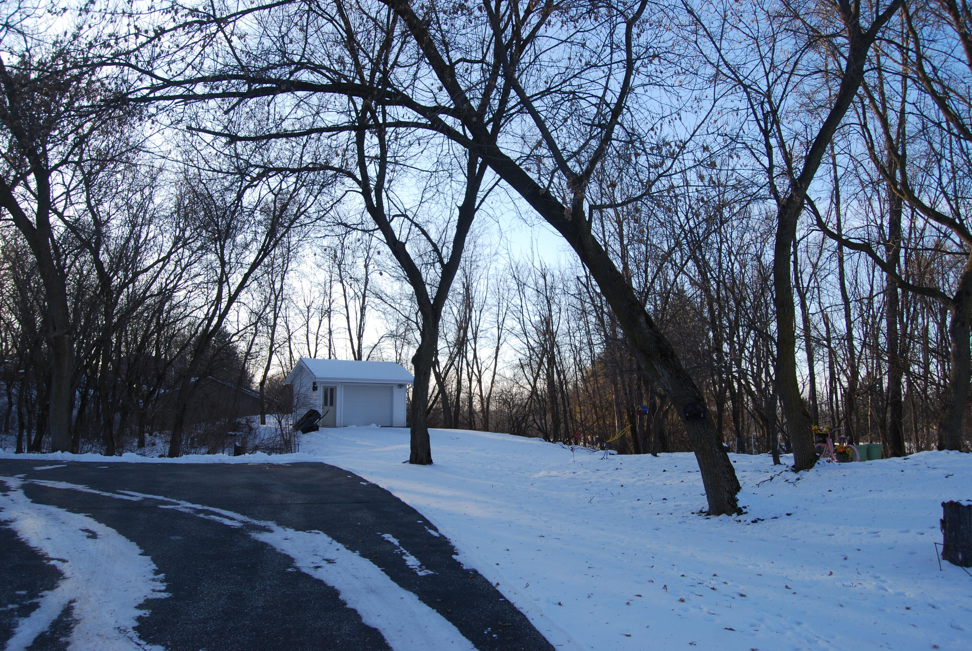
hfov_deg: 67.3
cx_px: 486
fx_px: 730
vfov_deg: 48.0
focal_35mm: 27
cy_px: 326
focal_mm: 18
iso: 100
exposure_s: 1/160
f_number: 6.3
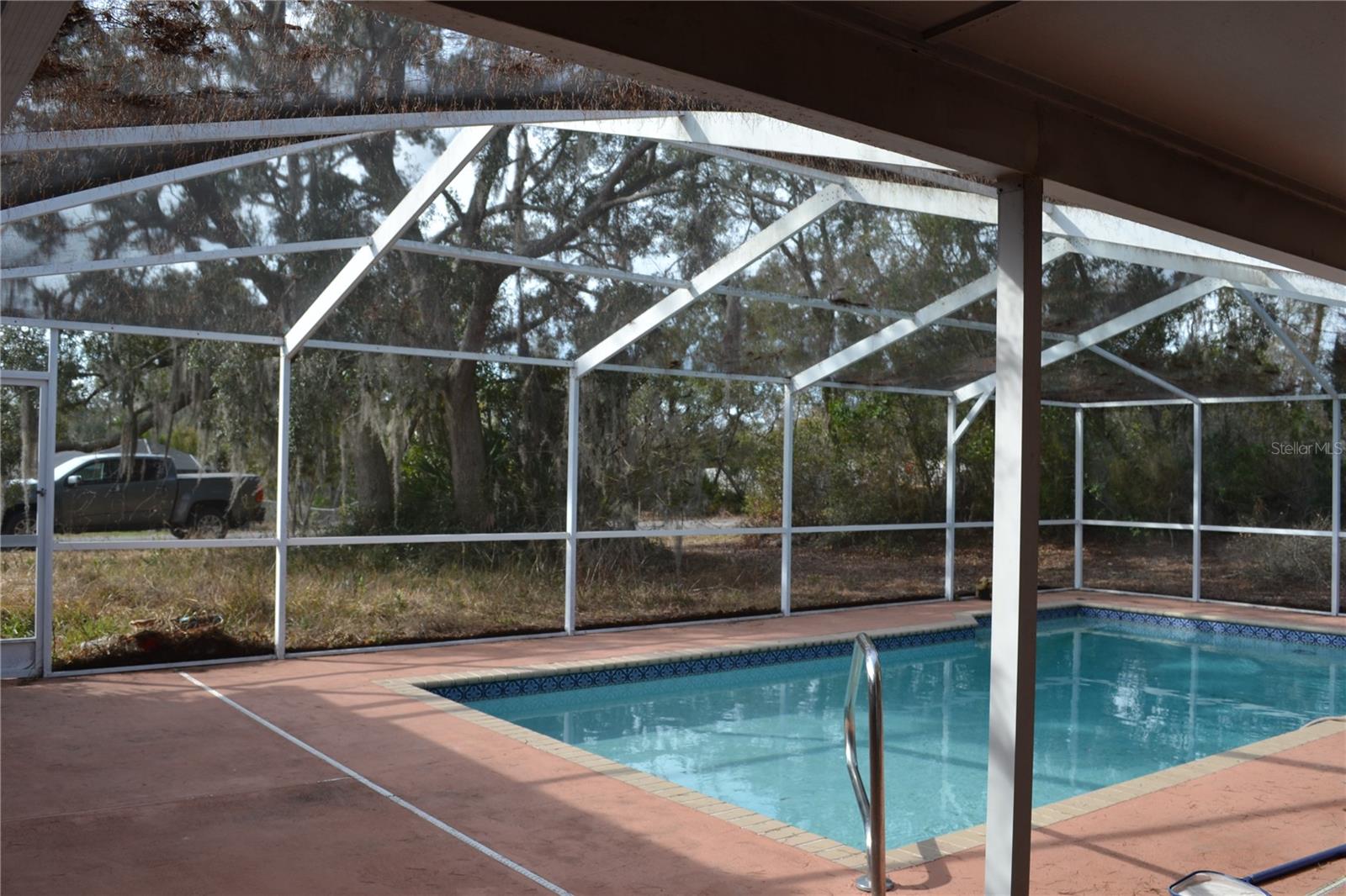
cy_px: 448
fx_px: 1121
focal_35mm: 30
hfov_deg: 61.9
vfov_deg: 43.6
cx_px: 673
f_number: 5.6
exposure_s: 1/125
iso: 100
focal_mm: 20
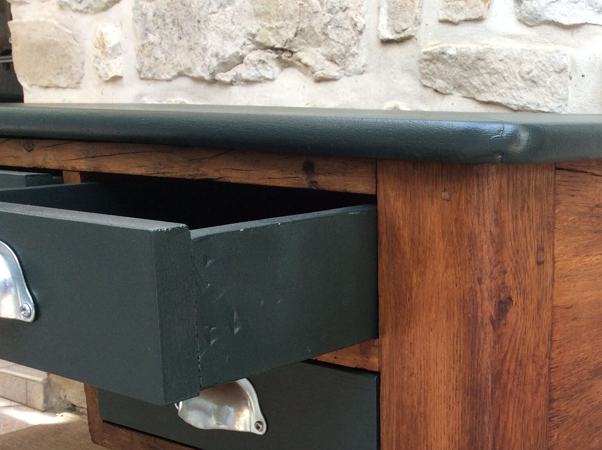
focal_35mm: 54
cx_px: 457
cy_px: 370
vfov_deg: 26.4
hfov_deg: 34.8
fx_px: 938
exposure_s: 1/160
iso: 32
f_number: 2.4
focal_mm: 3.3
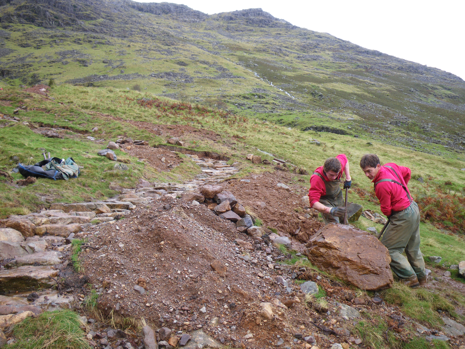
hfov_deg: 63.4
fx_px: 376
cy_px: 174
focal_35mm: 28
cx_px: 232
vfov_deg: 49.7
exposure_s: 1/80
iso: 50
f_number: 3.5
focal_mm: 5
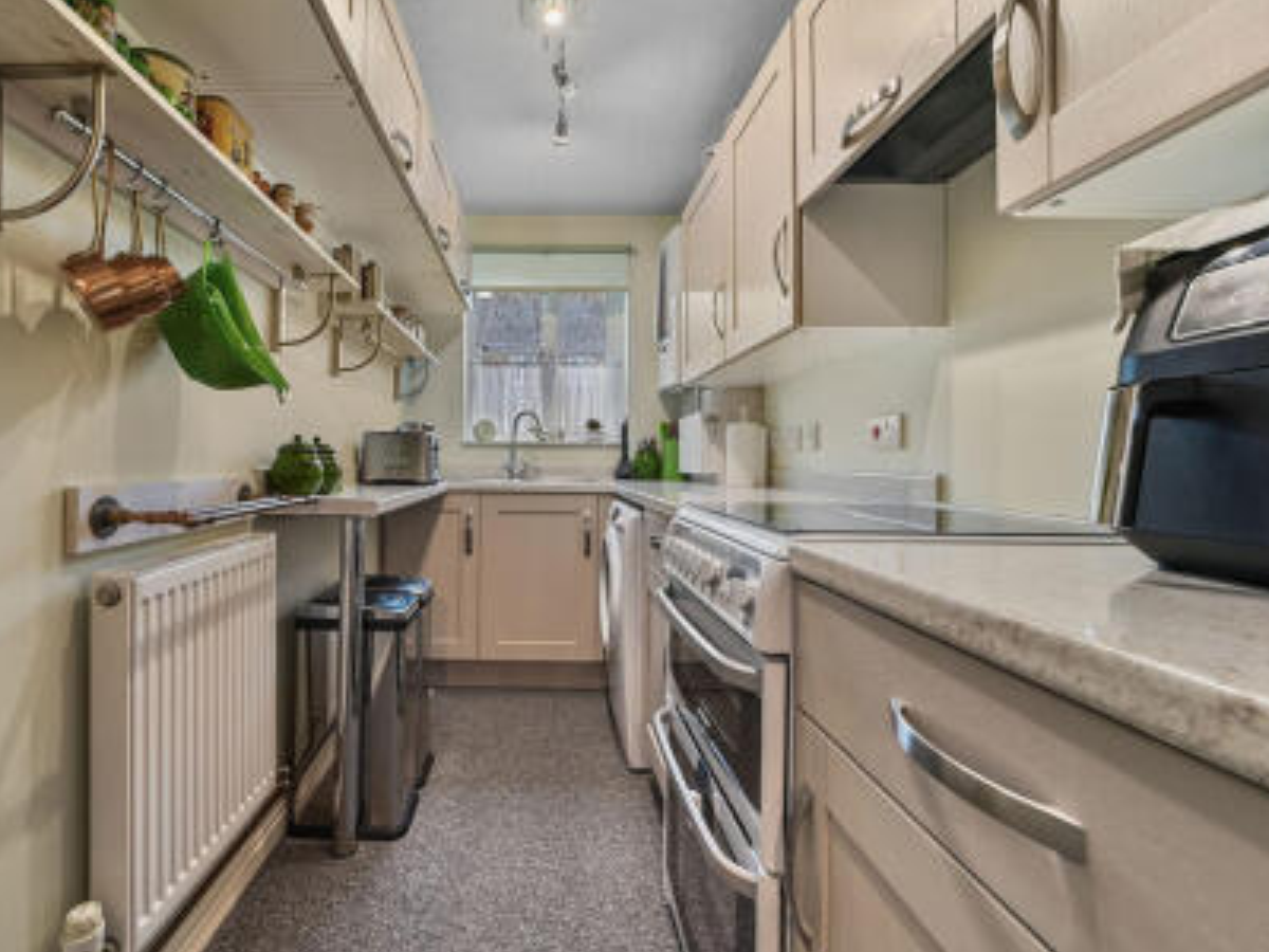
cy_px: 465
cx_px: 542
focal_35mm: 16
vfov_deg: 78.1
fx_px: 587
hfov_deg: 93.8
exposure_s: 1
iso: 400
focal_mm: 14
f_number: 8
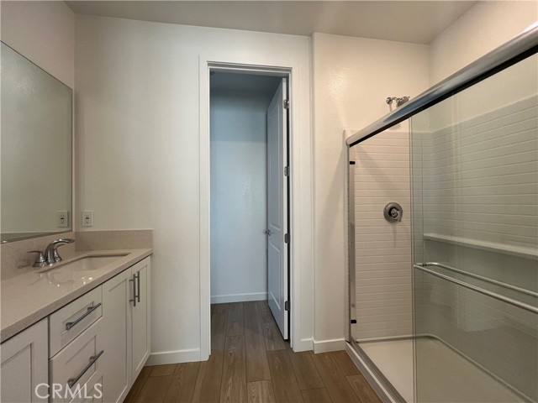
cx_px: 269
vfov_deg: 89.9
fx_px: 202
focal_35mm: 13
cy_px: 202
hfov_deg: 106.2
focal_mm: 1.57
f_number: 1.8
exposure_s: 1/120
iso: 100
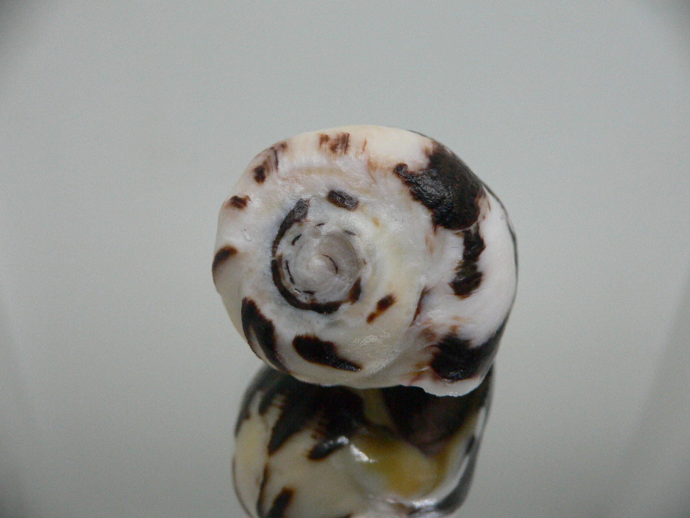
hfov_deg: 52.6
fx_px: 698
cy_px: 259
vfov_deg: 40.7
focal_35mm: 35
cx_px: 345
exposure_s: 1/60
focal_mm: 4.6
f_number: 2.8
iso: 200
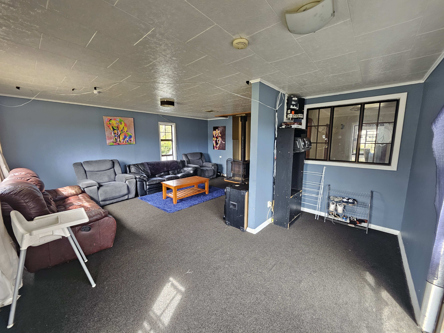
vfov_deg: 89.9
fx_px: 167
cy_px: 166
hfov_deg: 106.2
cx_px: 222
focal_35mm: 13
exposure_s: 1/50
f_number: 2.2
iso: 100
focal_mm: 1.7
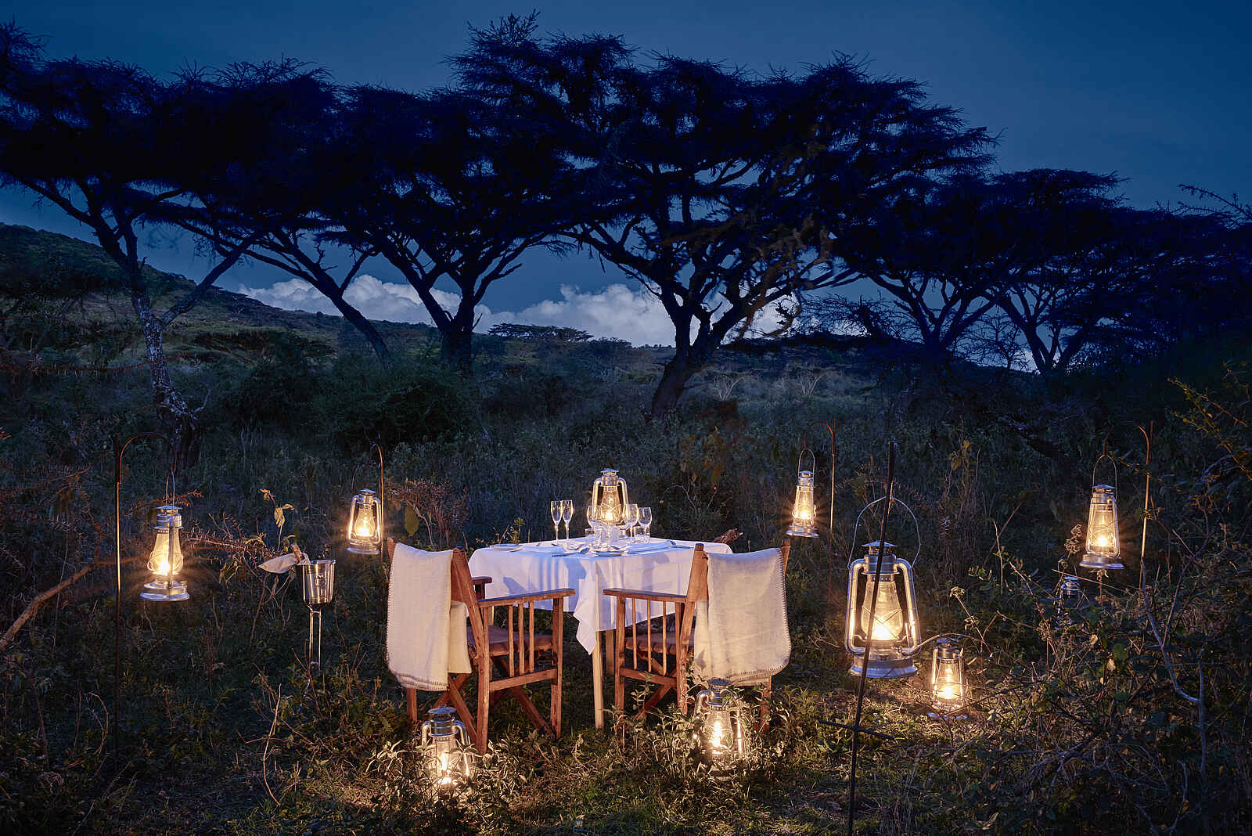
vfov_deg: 38.9
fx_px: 1183
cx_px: 626
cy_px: 418
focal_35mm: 34
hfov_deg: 55.8
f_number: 11
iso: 200
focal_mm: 34
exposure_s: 4
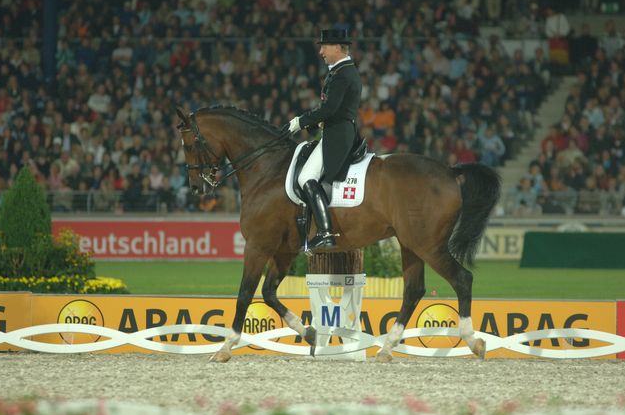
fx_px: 5323
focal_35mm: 307
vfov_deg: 4.5
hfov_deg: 6.7
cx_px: 312
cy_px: 208
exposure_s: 1/320
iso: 640
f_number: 2.8
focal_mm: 200
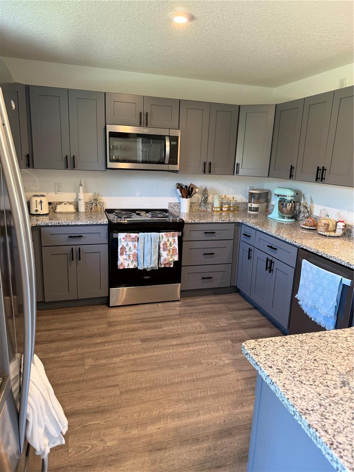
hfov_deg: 56.8
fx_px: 327
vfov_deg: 71.6
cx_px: 177
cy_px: 236
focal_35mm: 24
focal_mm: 6.76
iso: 200
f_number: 1.78
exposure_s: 1/60
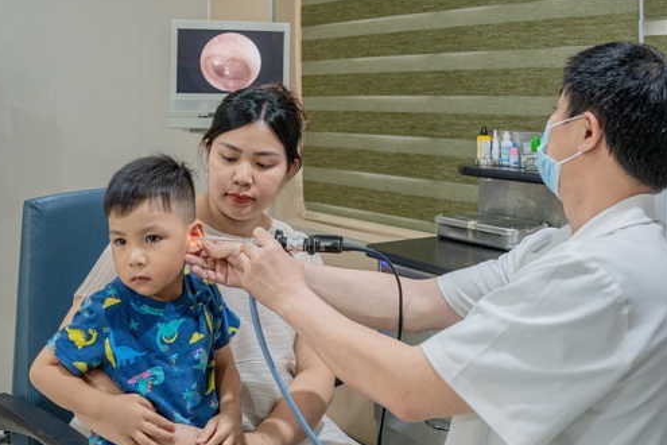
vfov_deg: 33.0
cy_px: 218
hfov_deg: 47.9
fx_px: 751
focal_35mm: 41
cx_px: 321
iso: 1250
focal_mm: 22.3
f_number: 2.8
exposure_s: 1/100
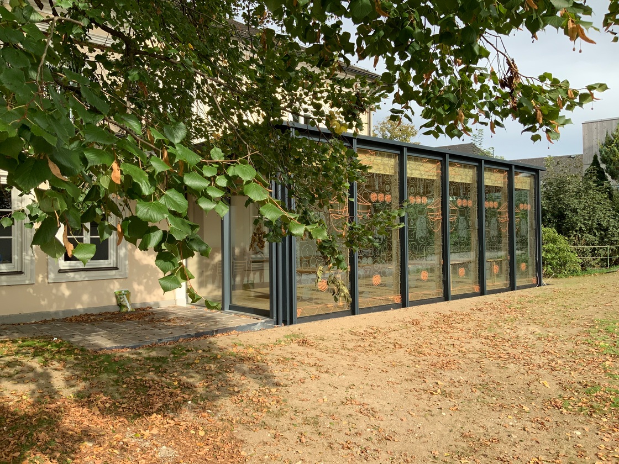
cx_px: 310
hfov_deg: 61.7
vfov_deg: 48.2
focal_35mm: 29
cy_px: 232
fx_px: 519
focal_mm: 3
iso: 16
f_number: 1.8
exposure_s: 1/709
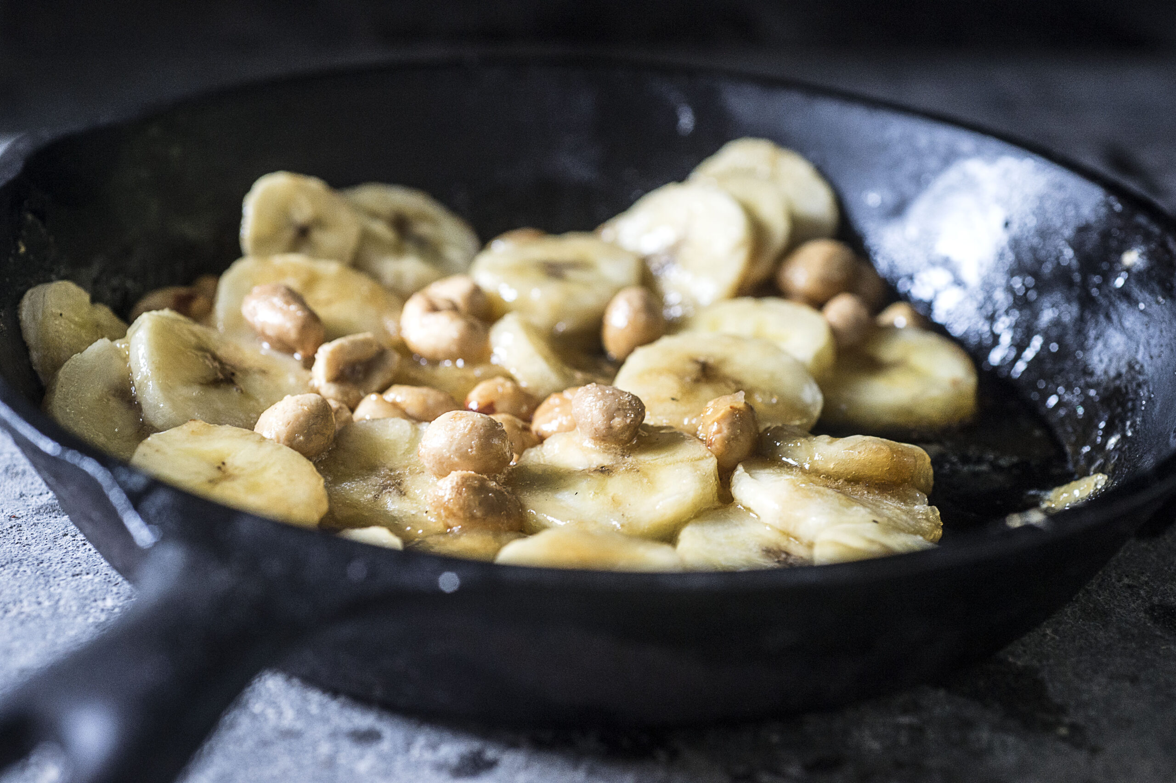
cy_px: 392
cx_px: 588
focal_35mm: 60
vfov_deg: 22.6
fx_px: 1959
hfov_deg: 33.4
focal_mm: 60
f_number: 5.6
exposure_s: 1/60
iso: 3200
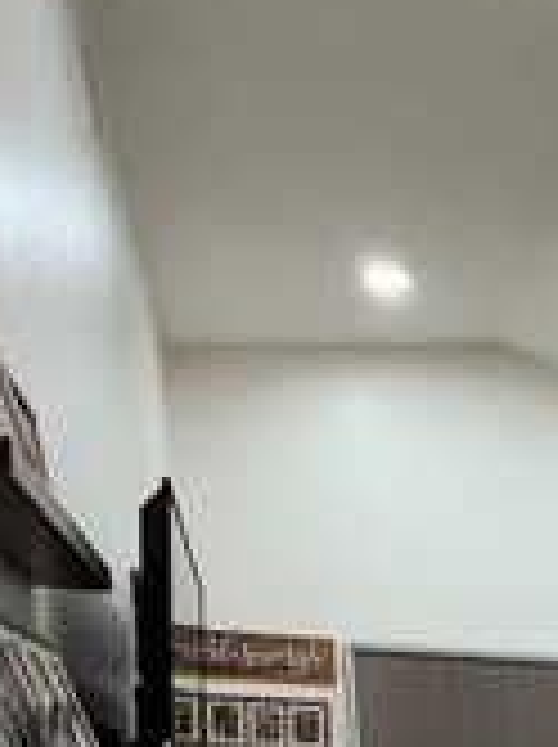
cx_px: 896
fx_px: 1164
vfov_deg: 29.4
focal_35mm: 54
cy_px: 945
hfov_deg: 21.4
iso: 80
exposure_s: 1/60
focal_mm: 2.22
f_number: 2.2
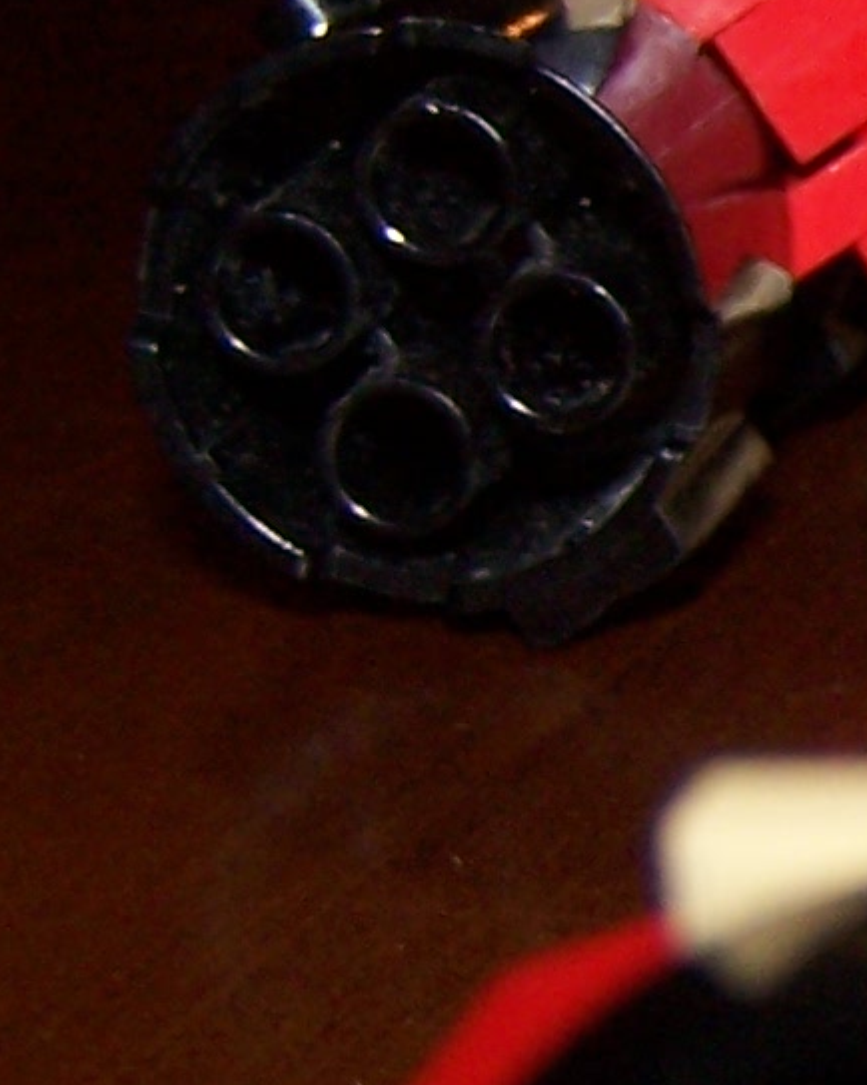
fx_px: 5648
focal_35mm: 176
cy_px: 847
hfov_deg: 8.0
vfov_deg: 10.9
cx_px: 2183
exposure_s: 1/60
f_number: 2.8
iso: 140
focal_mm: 6.3
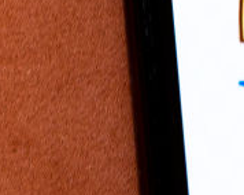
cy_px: -283
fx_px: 4862
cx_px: 237
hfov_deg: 2.9
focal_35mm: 674
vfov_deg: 2.3
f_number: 5
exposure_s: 1/30
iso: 200
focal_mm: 60
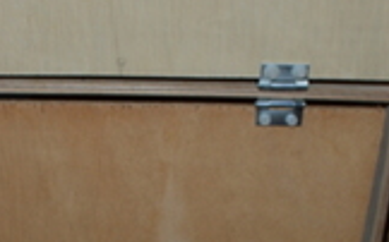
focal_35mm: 68
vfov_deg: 18.7
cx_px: 130
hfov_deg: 30.0
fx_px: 720
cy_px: 232
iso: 100
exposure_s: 1/60
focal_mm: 18
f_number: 8
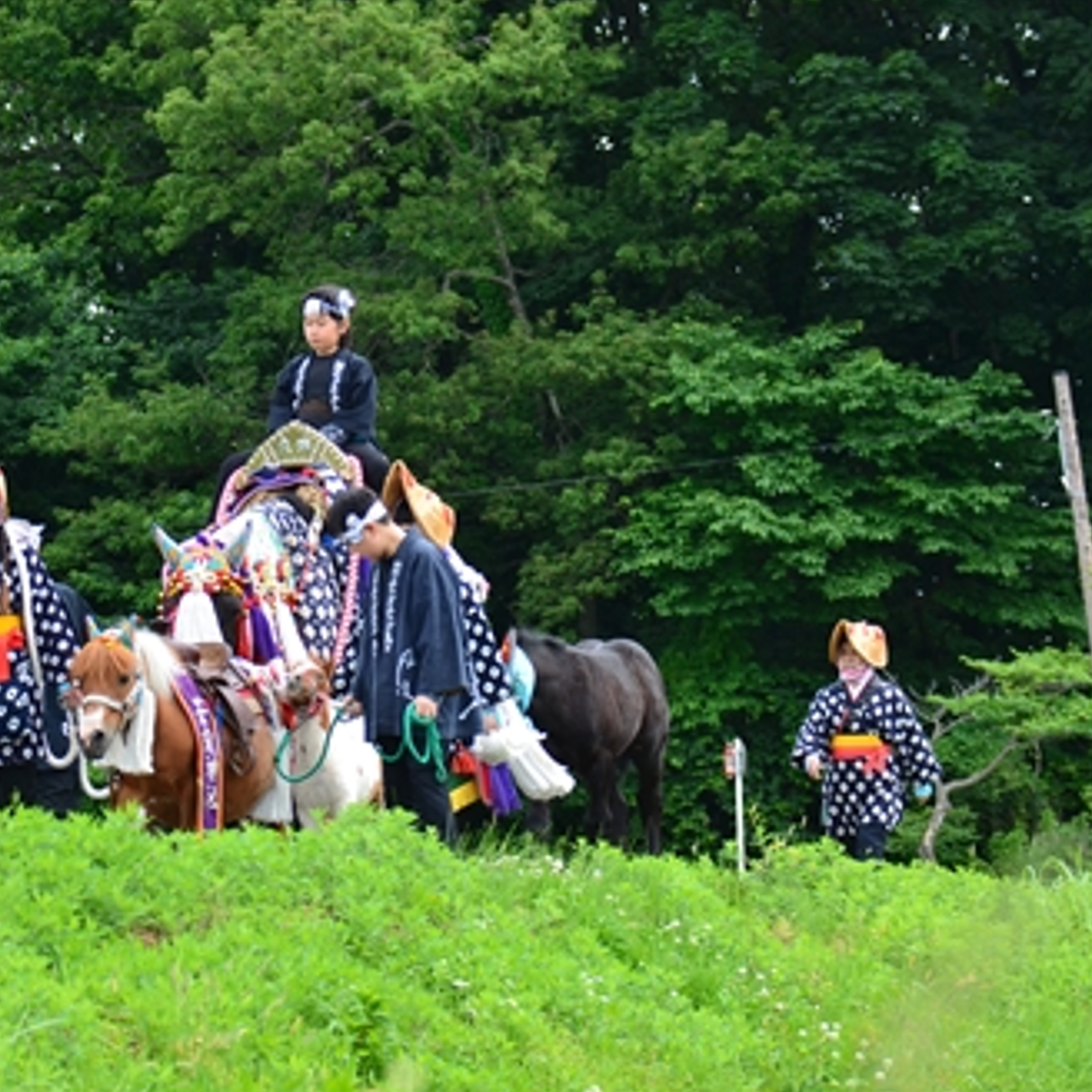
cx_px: 330
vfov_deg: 10.5
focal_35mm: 167
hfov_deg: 10.5
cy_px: 548
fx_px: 5960
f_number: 5.6
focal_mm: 86
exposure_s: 1/500
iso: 360
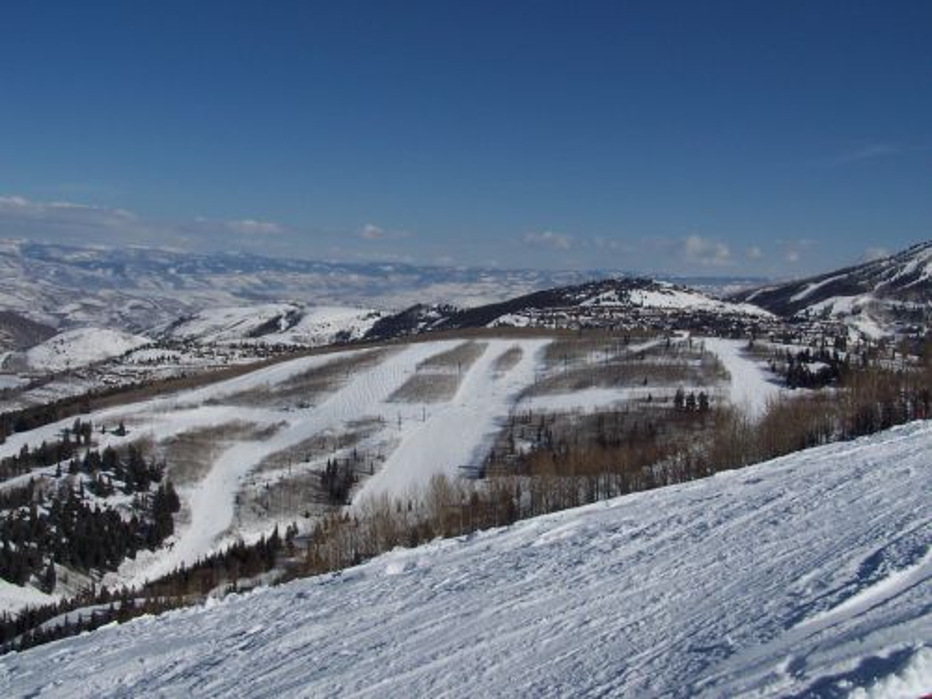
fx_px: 1023
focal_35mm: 38
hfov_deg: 49.0
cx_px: 466
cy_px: 350
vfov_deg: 37.7
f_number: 5.6
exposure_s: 1/1500
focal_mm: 6.3
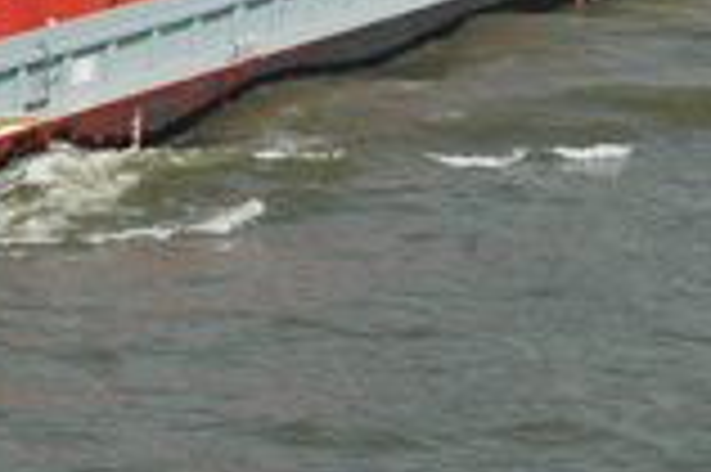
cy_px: 65
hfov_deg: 5.6
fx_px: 7241
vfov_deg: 3.7
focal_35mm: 367
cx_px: 115
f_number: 11
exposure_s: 1/400
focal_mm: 78
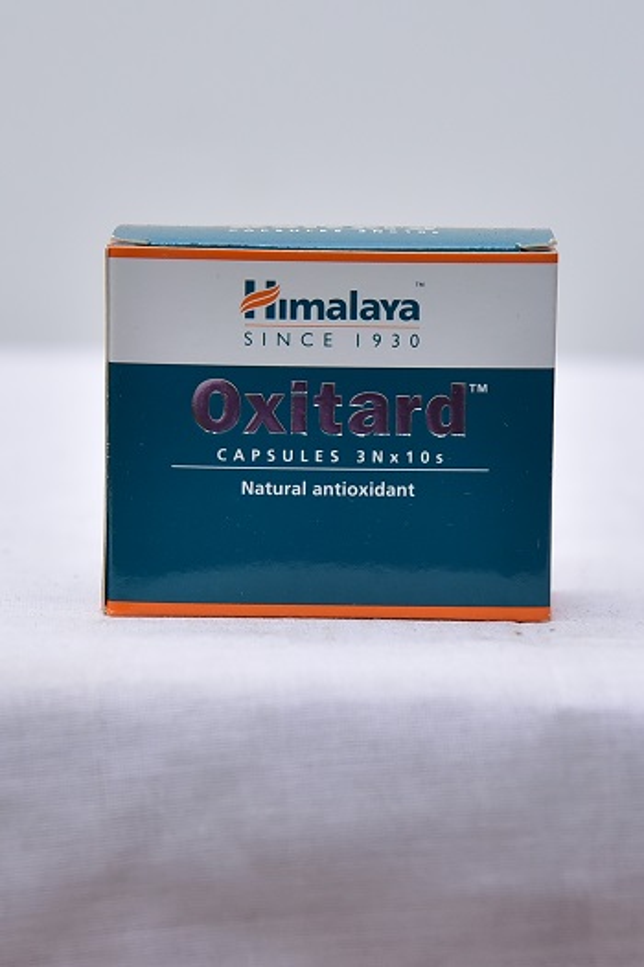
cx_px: 322
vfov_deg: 24.8
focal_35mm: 82
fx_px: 2203
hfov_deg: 16.6
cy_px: 484
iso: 1250
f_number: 4
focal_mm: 82
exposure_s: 1/160
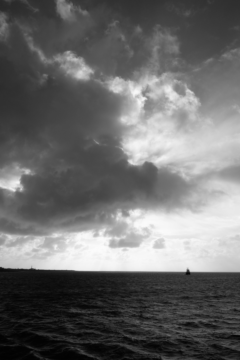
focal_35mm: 27
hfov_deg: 47.9
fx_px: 270
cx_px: 120
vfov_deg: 67.4
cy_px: 180
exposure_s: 1/450
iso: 200
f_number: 10
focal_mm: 18
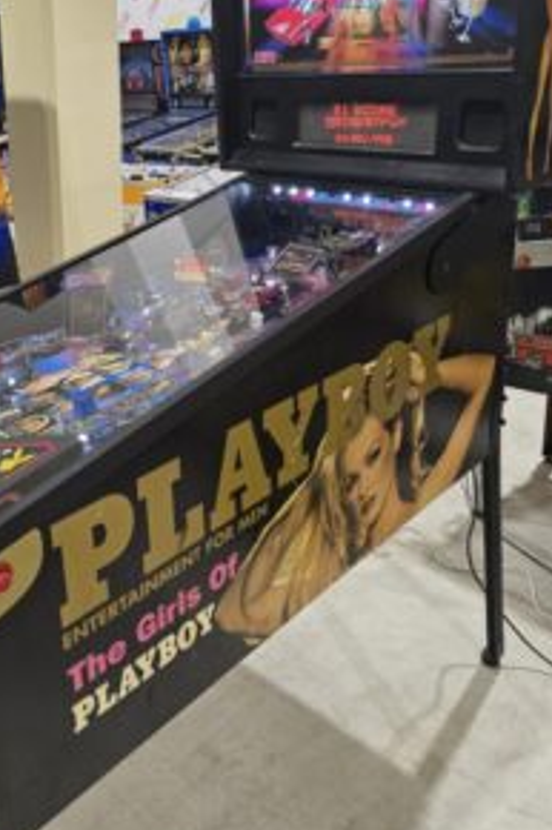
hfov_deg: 39.3
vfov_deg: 56.3
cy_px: 295
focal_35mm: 33
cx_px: 169
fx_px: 760
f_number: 1.7
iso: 125
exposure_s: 1/100
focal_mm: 6.3
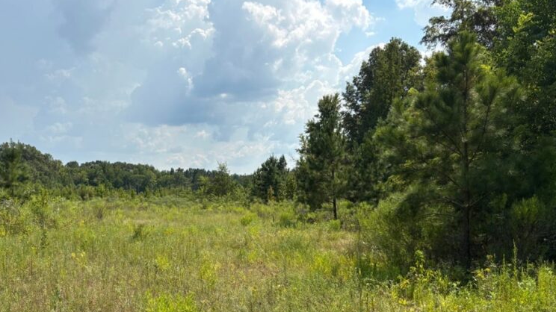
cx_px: 179
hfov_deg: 50.6
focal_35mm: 39
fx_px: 575
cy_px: 219
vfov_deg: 30.1
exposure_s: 1/4255
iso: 50
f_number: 1.6
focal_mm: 5.96
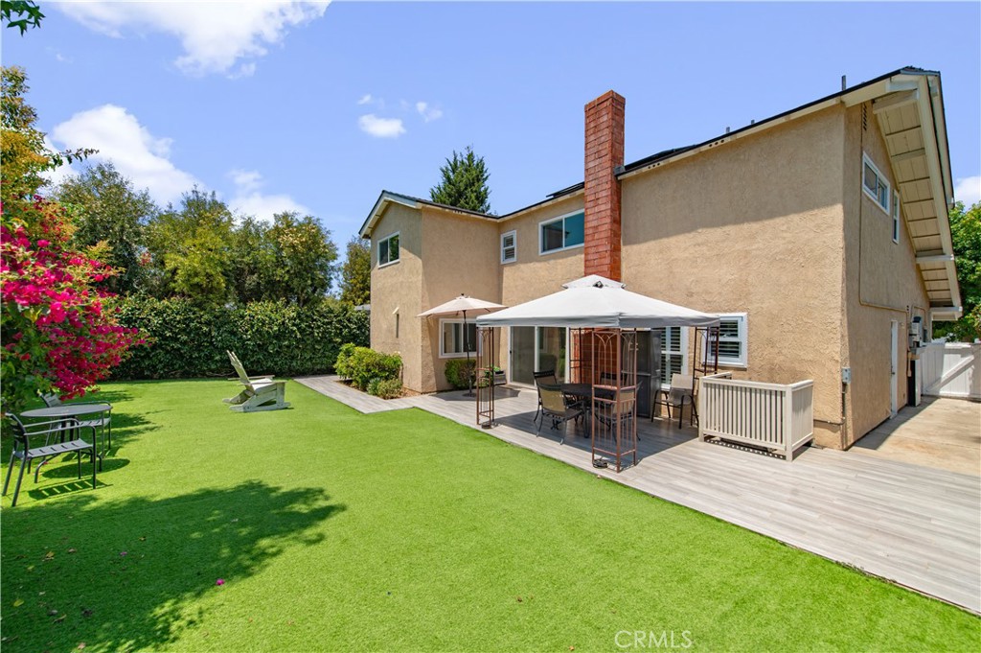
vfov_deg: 81.1
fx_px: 381
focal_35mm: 14
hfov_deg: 104.3
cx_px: 490
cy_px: 326
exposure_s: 1/400
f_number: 7.1
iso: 100
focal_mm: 14
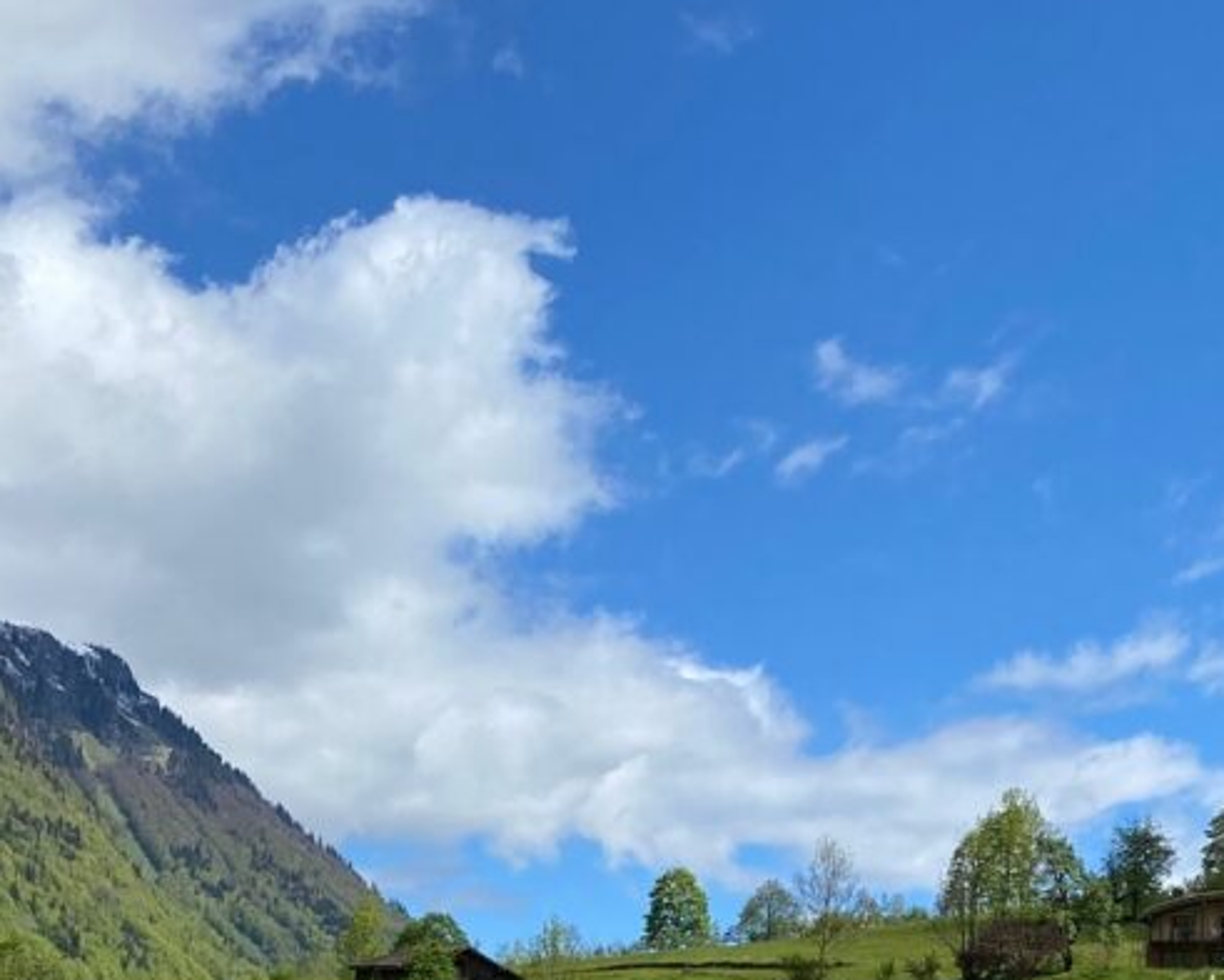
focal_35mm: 62
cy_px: 1102
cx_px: 653
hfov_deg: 30.5
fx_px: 2246
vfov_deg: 23.0
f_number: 1.8
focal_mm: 4.25
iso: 32
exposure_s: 1/3040
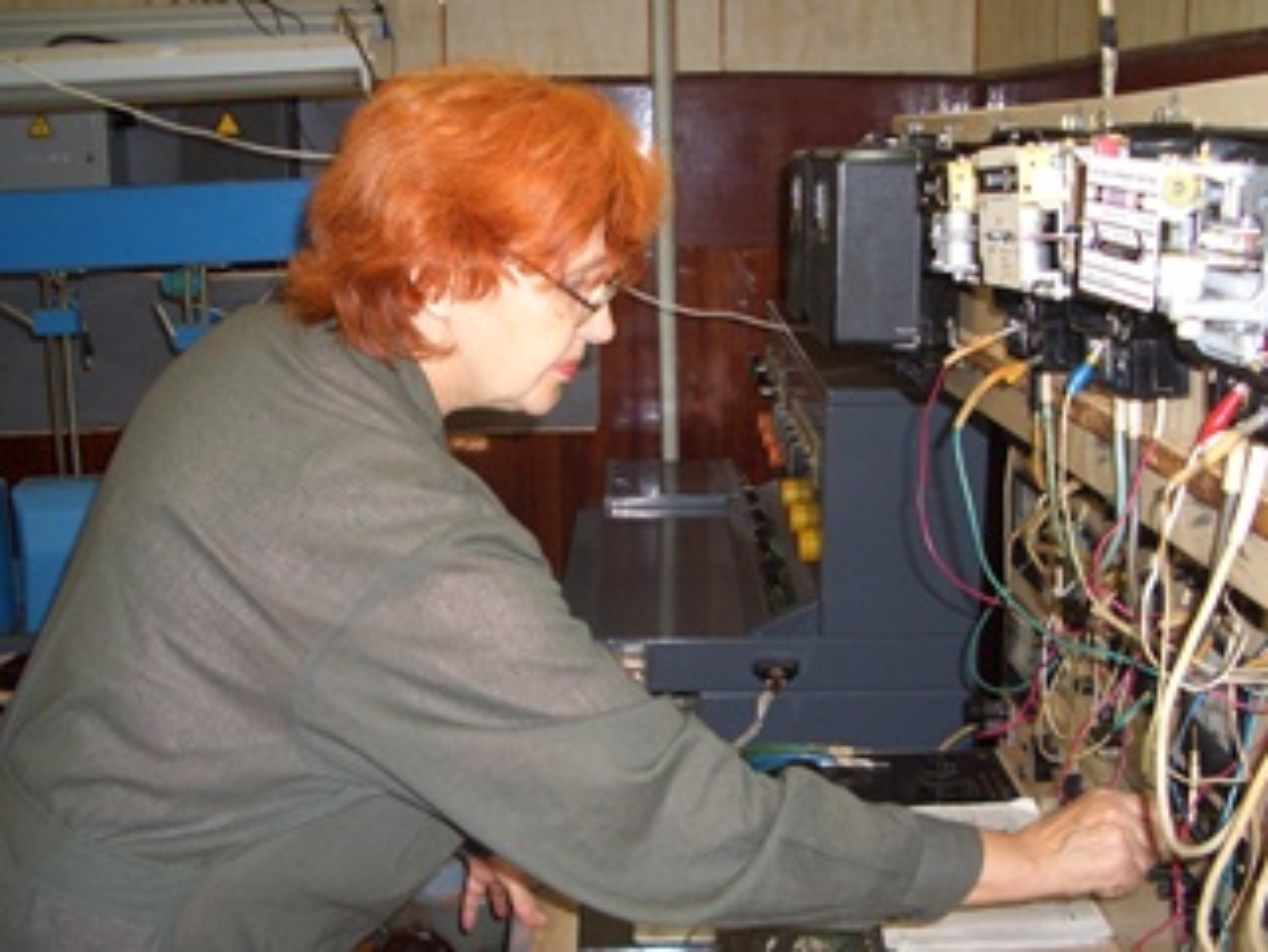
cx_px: 679
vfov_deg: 36.8
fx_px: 1429
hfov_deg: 47.8
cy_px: 480
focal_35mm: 39
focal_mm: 5.8
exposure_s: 1/60
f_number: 2.6
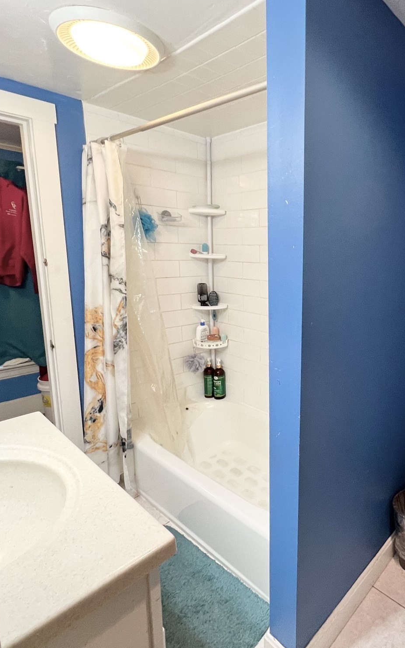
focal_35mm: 19
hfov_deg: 57.7
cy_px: 314
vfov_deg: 88.0
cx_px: 322
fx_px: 336
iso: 160
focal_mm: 1.57
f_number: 1.8
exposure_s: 1/60
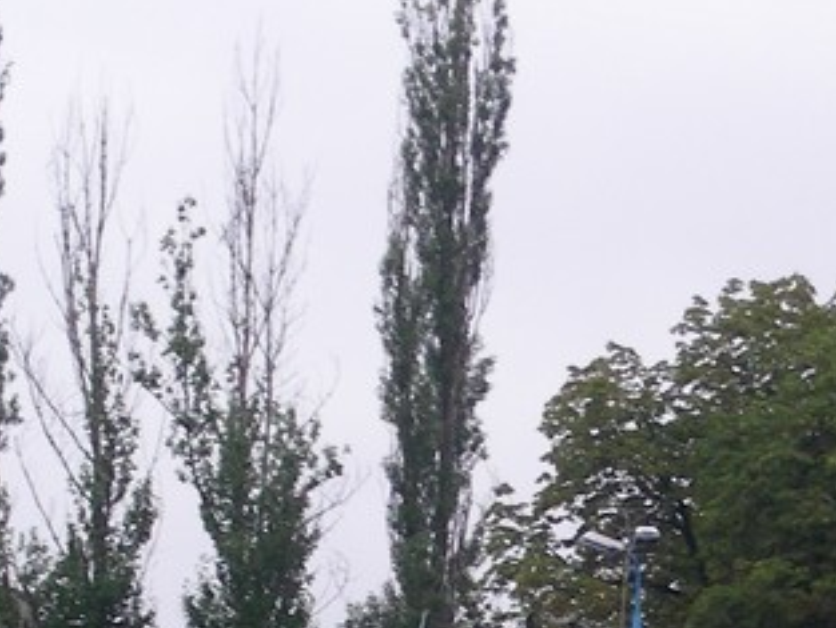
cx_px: 772
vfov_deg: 7.1
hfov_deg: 9.6
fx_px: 4977
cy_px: 799
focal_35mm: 206
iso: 50
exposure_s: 1/202
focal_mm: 10.5
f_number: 4
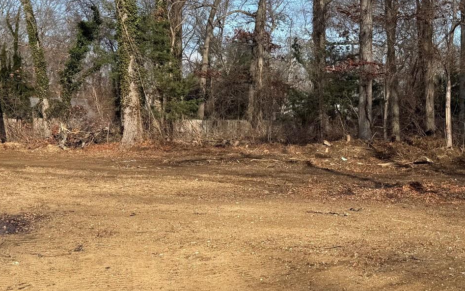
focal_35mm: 55
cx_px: 292
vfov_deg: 23.6
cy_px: 152
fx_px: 697
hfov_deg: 36.7
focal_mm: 6.76
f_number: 1.78
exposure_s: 1/2907
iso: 80
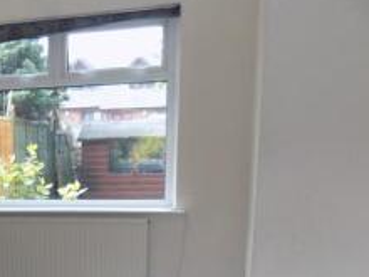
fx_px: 650
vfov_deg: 22.7
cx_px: -38
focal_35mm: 61
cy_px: 301
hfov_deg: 28.7
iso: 80
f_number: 3.1
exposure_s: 1/80
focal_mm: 4
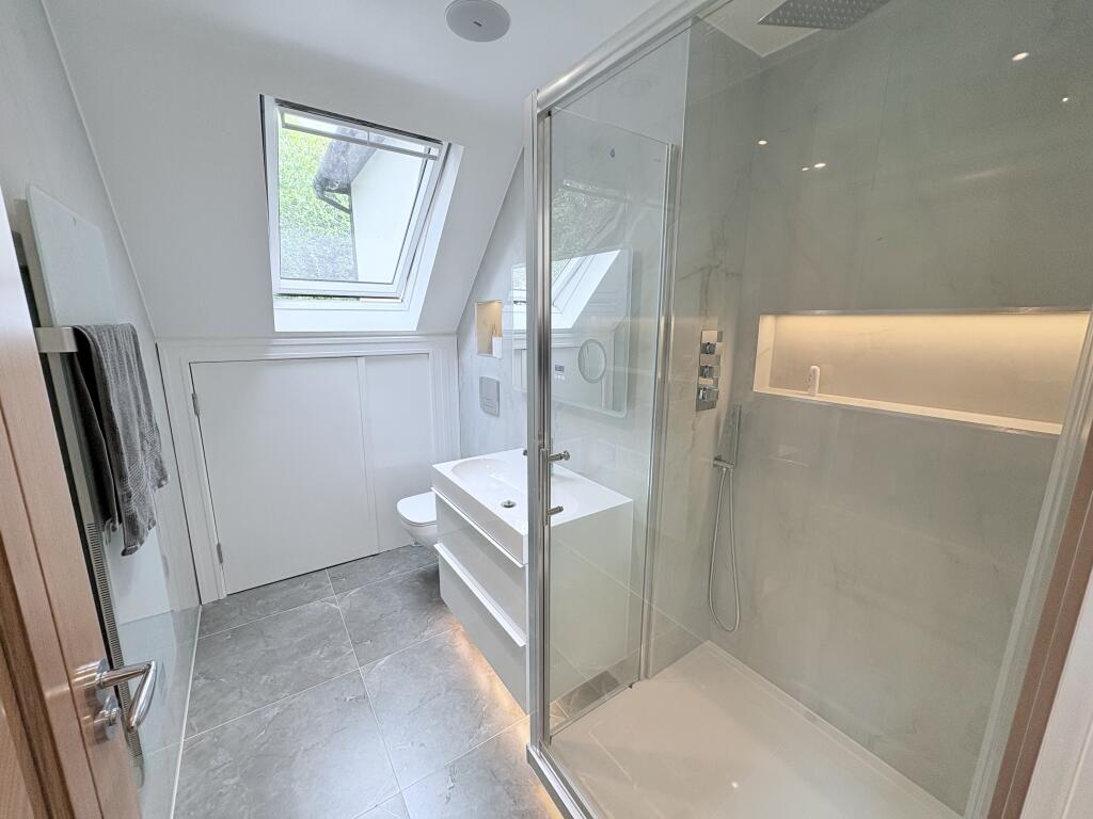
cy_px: 410
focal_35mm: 14
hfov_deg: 102.1
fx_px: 442
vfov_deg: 85.7
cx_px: 546
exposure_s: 1/100
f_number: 2.2
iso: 64
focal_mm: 2.22
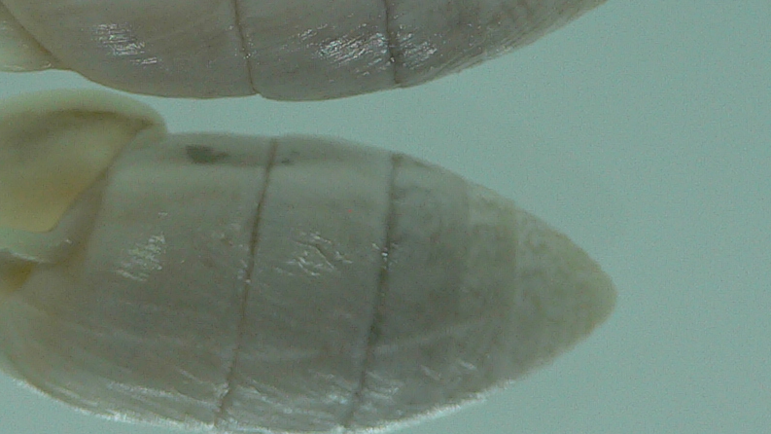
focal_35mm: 97
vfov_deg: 12.4
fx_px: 1983
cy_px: 66
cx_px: 240
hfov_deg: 21.9
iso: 80
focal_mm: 4.6
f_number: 2.8
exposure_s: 1/80
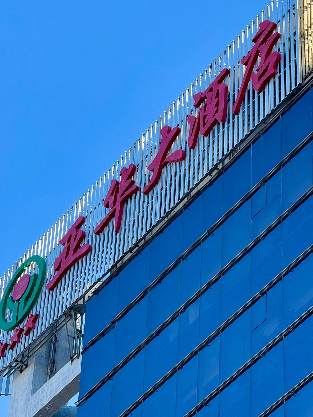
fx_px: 1916
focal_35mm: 159
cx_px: 148
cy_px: 210
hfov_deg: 9.3
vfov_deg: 12.4
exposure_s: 1/282
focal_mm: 15.66
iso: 50
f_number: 2.8
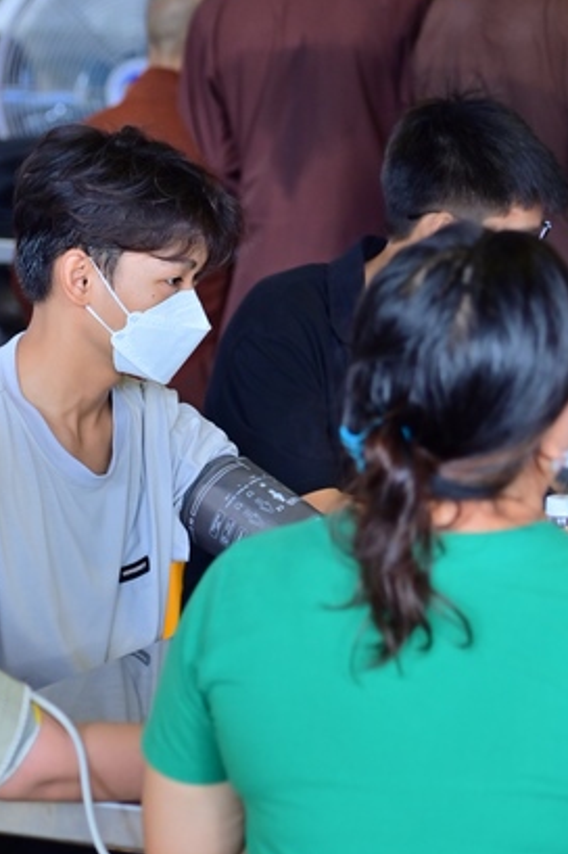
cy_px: 253
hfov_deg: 8.2
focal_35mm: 167
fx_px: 3959
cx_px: 325
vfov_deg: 12.3
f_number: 4.5
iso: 800
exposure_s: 1/125
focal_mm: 105
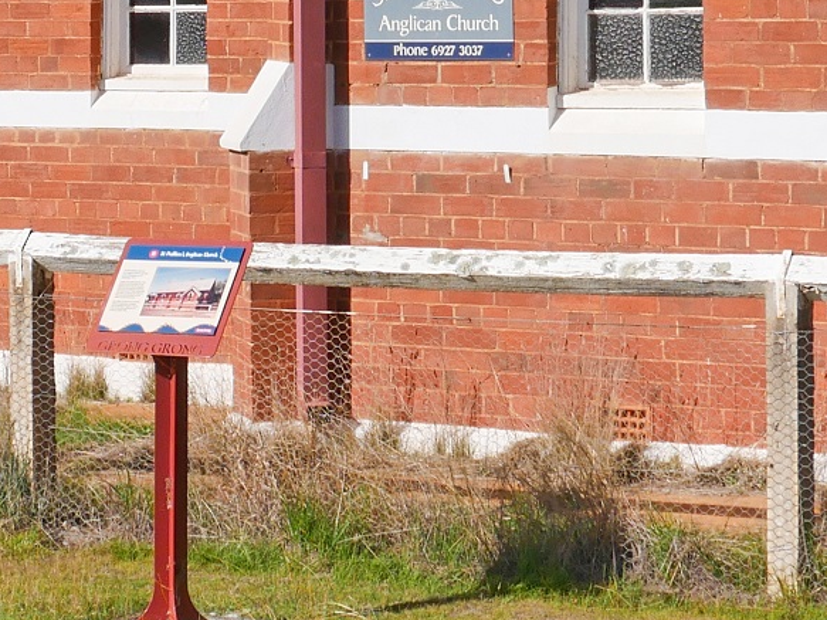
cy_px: 64
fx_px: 3201
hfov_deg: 14.7
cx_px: 353
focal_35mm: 134
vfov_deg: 11.0
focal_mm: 17
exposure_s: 1/640
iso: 200
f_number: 9
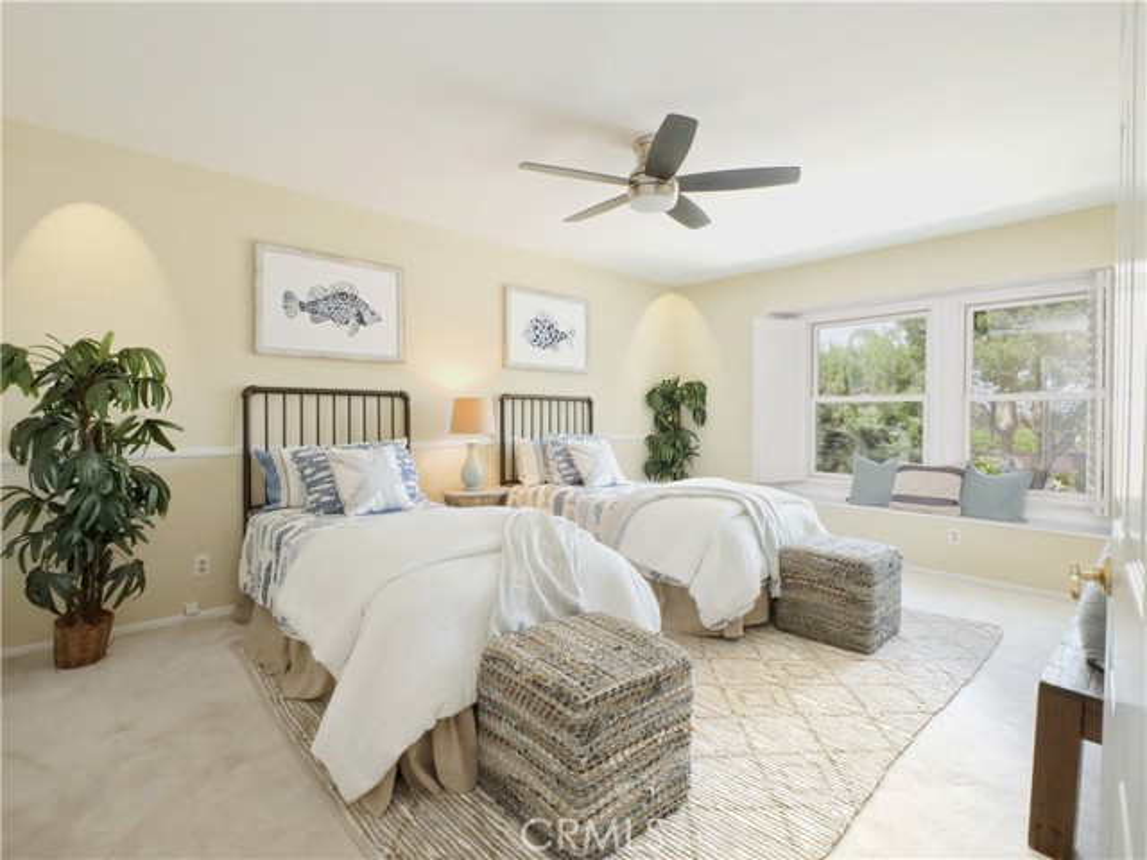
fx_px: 530
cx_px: 574
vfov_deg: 78.1
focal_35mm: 16
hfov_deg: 94.5
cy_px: 430
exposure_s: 1/25
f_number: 8
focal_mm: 8
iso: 3200
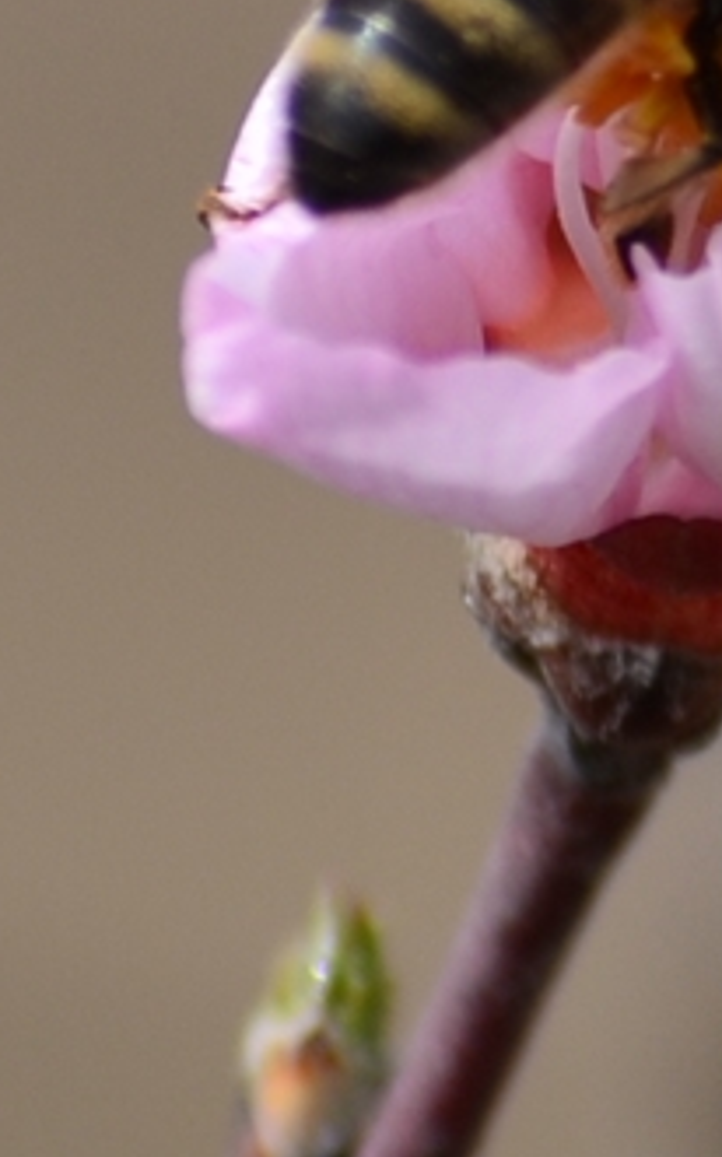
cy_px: 507
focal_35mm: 802
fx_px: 25271
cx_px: 680
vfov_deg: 2.6
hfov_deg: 1.6
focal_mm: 200
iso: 100
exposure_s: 1/400
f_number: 5.6
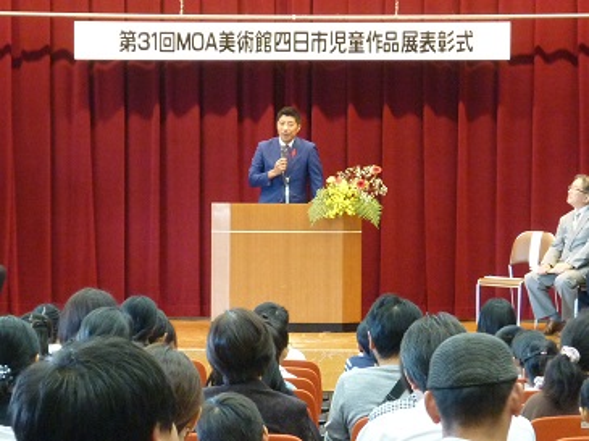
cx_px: 294
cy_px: 220
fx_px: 2431
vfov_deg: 10.4
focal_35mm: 143
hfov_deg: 13.8
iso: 400
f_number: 4.2
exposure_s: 1/8
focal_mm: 13.3
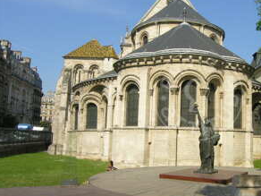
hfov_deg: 48.1
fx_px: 279
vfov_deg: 38.7
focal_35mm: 37
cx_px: 198
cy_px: 96
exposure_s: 1/284
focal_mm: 6.1
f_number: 5.7
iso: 50
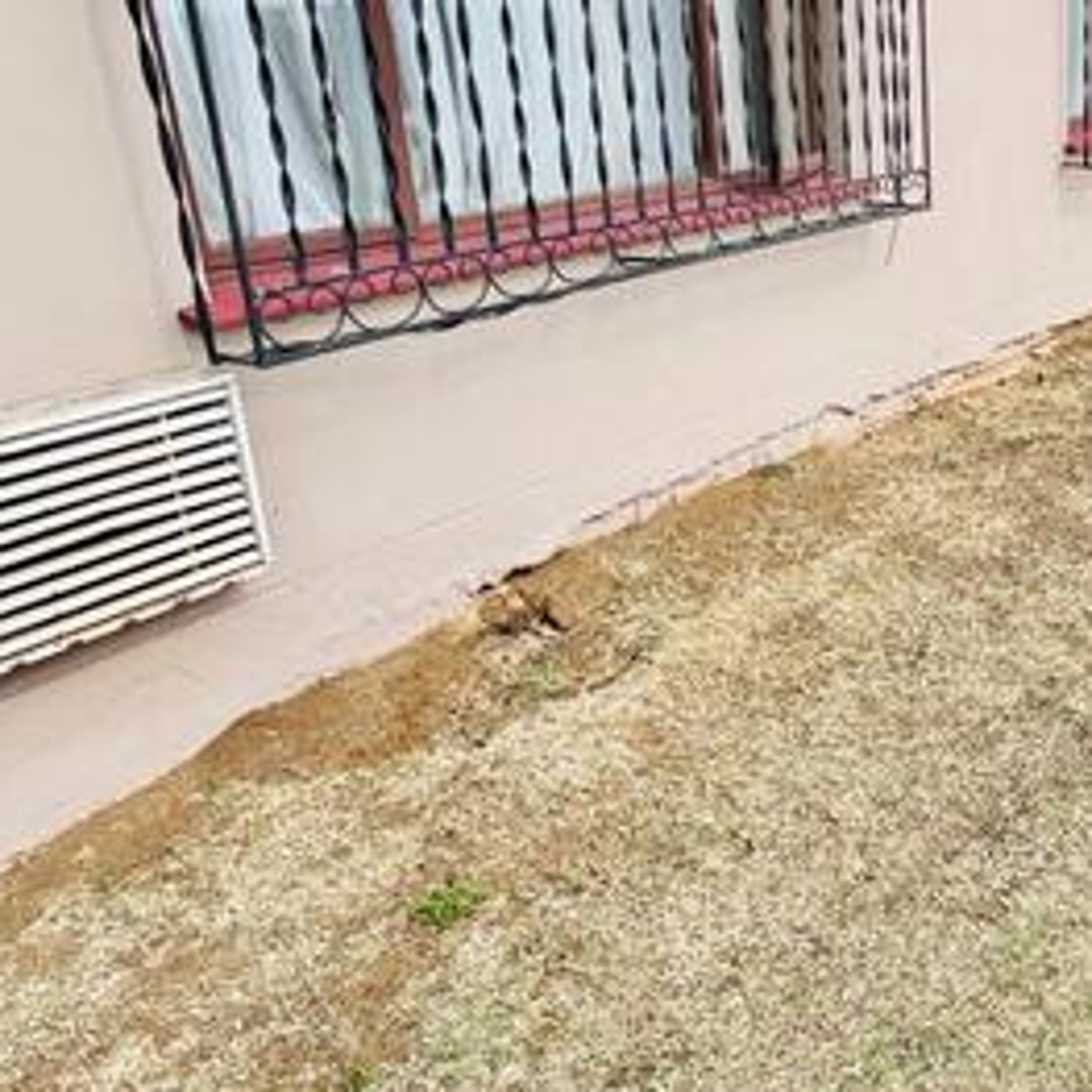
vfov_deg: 47.2
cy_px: 515
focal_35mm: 35
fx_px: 1249
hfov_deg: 42.0
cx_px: 1046
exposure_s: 1/704
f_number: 1.8
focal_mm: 1.57
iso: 32
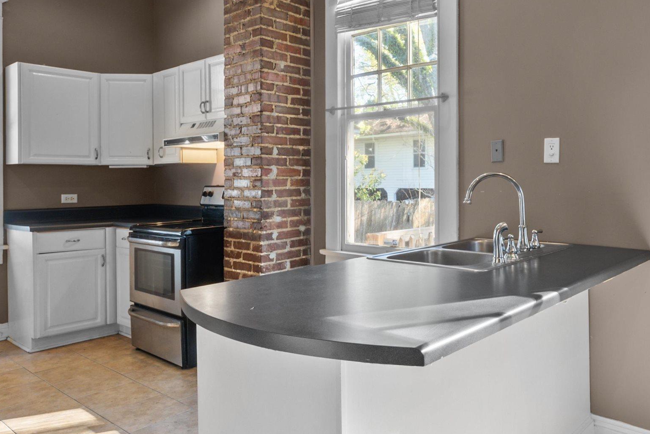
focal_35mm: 28
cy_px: 166
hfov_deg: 64.3
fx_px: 506
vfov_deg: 46.1
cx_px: 416
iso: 400
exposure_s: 1/8
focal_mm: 14
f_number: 7.1
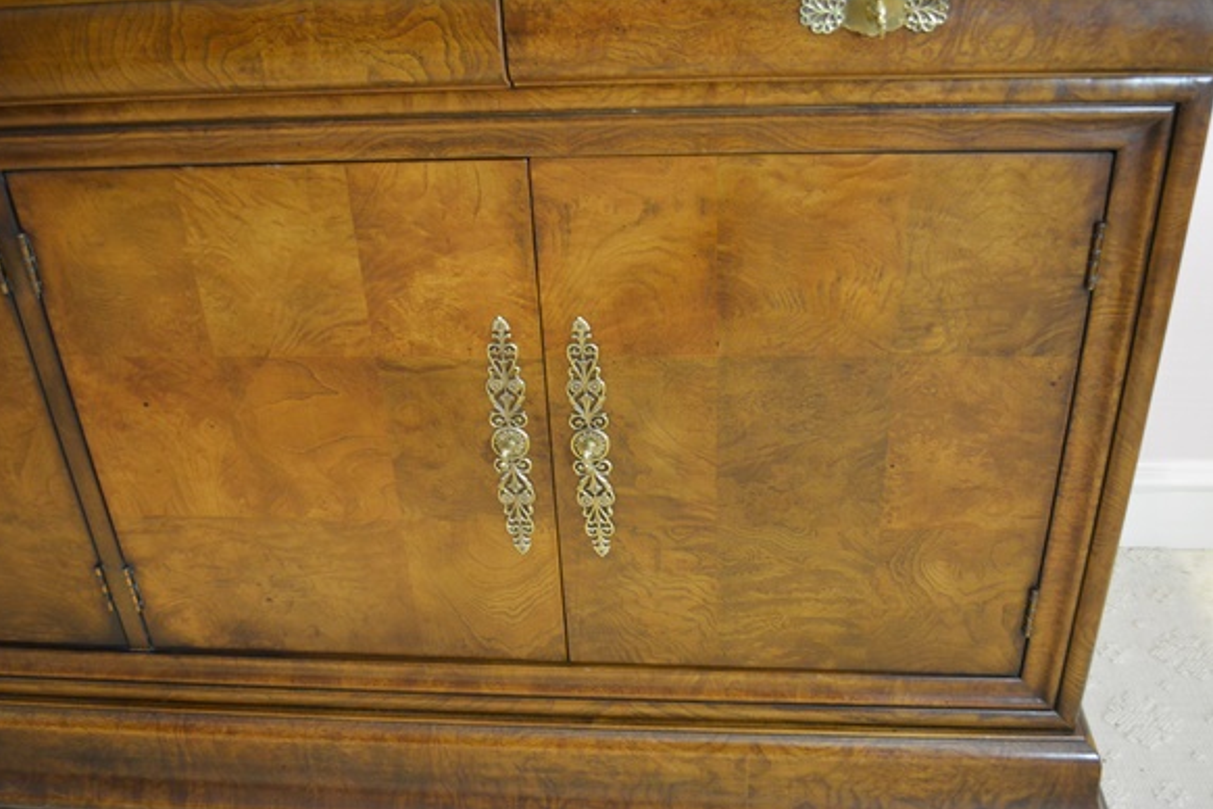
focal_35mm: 34
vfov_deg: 38.9
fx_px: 1146
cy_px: 413
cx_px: 596
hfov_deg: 55.8
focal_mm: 22
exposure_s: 1/30
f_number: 4
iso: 1600
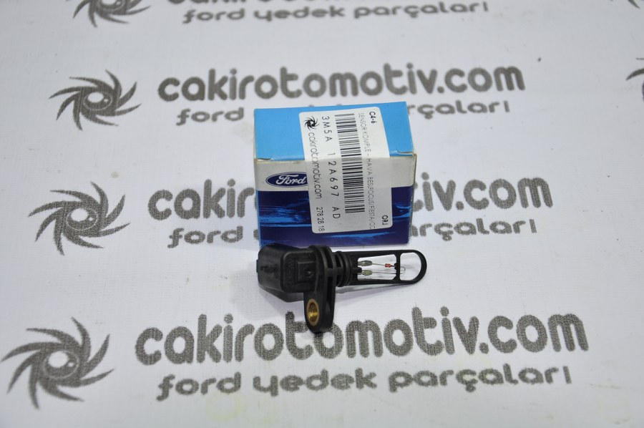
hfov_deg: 29.9
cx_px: 322
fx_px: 1206
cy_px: 214
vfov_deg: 20.1
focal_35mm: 68
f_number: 4.8
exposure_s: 1/30
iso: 200
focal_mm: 45
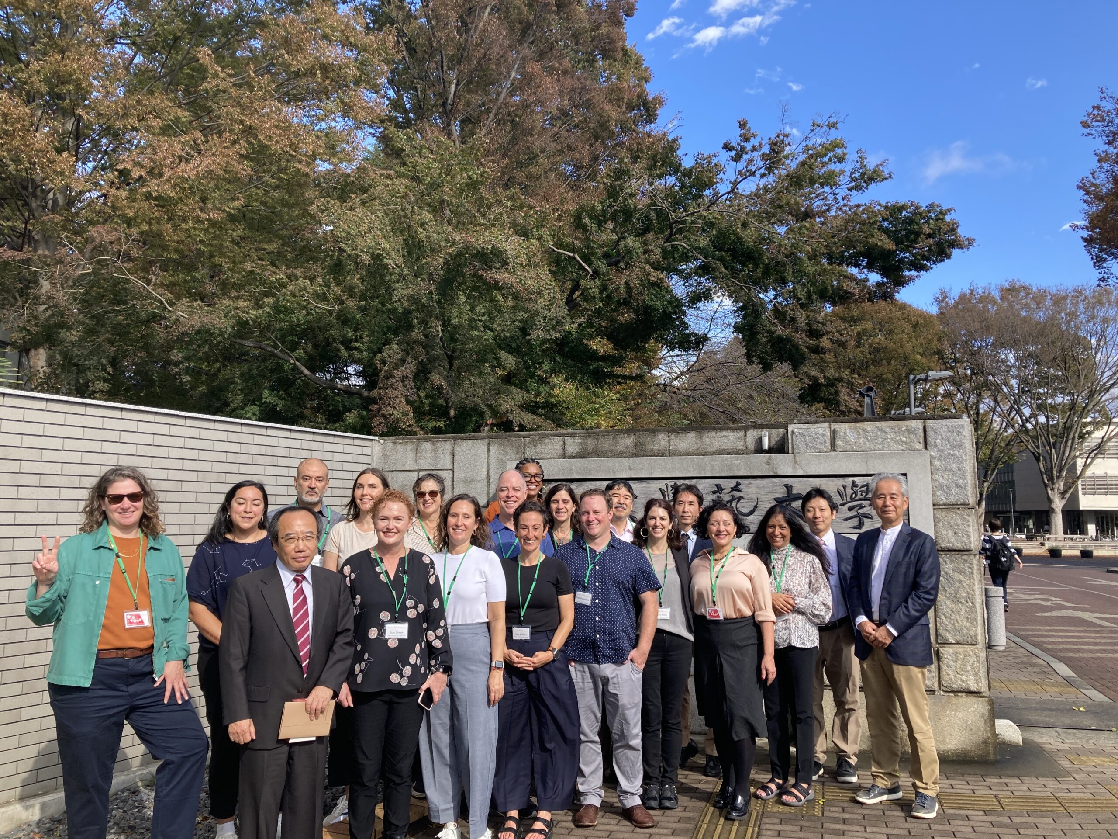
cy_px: 420
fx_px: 904
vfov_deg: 49.7
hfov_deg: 63.4
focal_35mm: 28
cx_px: 559
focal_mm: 3.99
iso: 20
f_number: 1.8
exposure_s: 1/1171
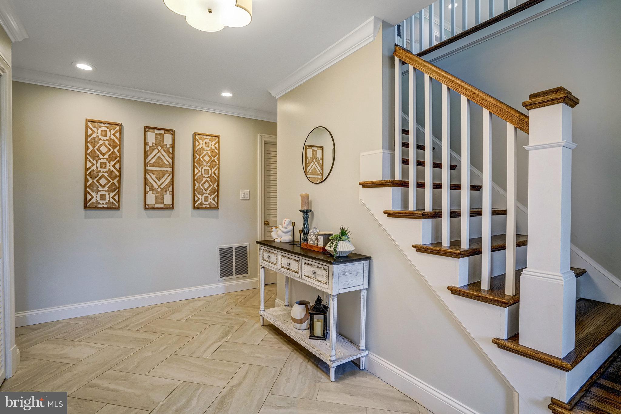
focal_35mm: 17
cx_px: 310
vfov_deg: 70.5
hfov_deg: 93.3
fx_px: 293
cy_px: 207
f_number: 8
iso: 1250
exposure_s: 1/60
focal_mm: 17
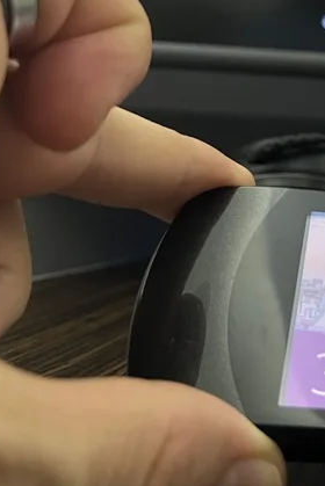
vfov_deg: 30.3
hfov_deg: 18.1
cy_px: 104
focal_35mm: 65
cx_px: 519
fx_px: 879
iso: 320
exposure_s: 1/56
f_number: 1.5
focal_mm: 5.7
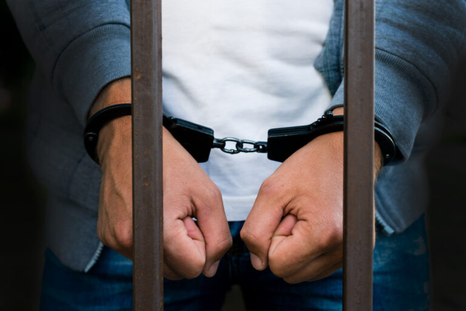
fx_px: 647
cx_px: 233
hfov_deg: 39.6
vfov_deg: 27.0
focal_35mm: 50
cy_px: 156
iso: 320
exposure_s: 1/250
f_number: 5.6
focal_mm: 50
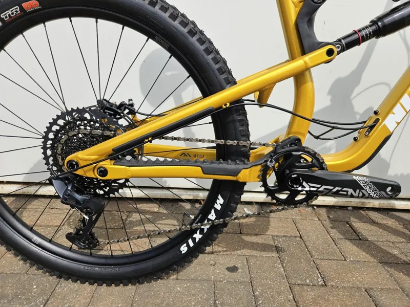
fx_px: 272
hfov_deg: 73.9
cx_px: 205
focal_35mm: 23
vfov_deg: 58.9
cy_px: 154
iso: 25
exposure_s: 1/2000
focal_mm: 5.4
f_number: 1.8
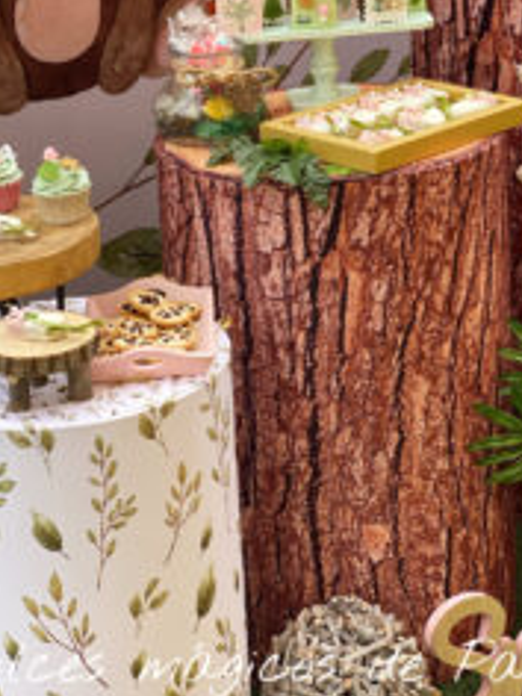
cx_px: 308
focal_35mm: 95
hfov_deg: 15.6
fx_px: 1910
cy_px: 134
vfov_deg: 20.4
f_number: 2
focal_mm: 6
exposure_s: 1/421
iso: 20
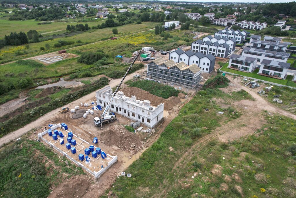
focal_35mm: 22
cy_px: 99
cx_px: 148
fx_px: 181
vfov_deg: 57.2
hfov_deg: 78.6
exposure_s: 1/800
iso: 100
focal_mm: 8.38
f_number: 2.8
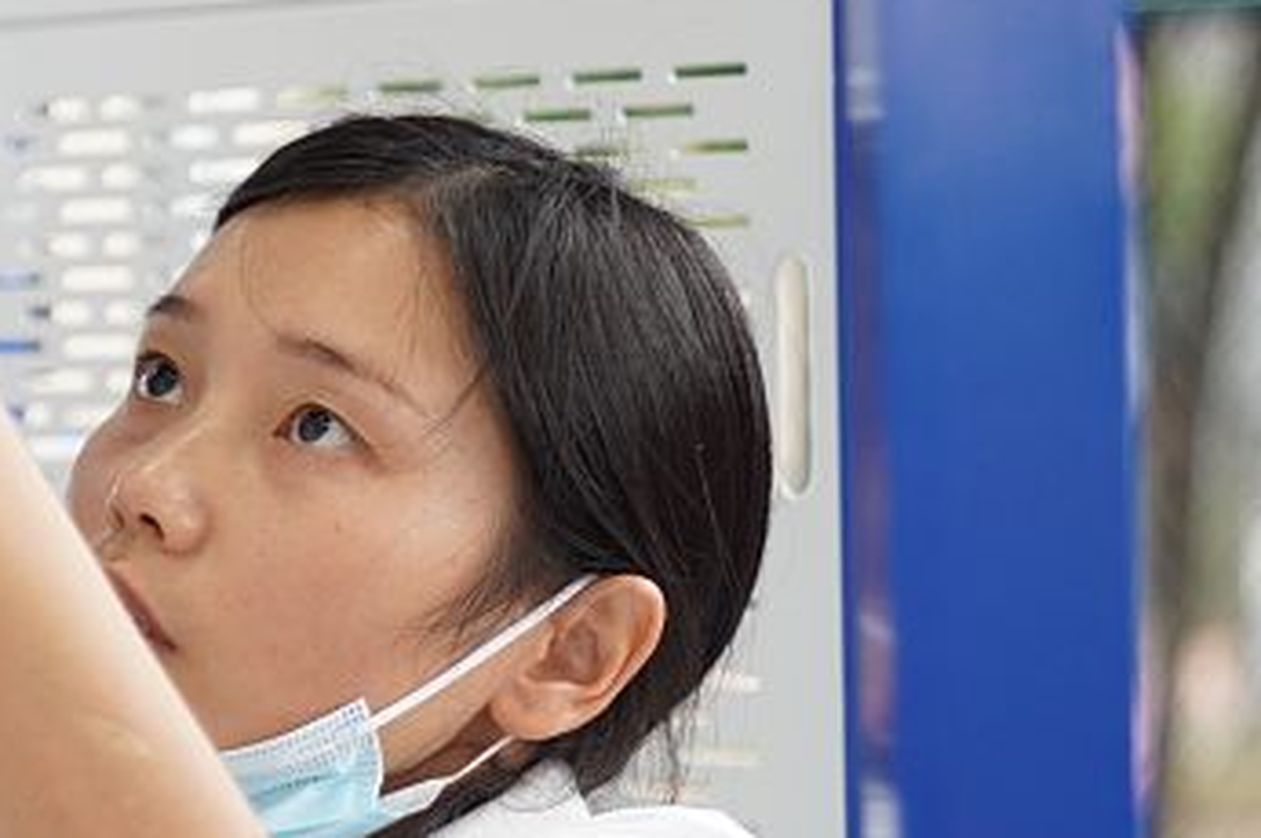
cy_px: 645
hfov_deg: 8.4
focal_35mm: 243
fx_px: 8504
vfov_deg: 5.6
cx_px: 73
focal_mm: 70
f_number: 2.8
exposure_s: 1/250
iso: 500
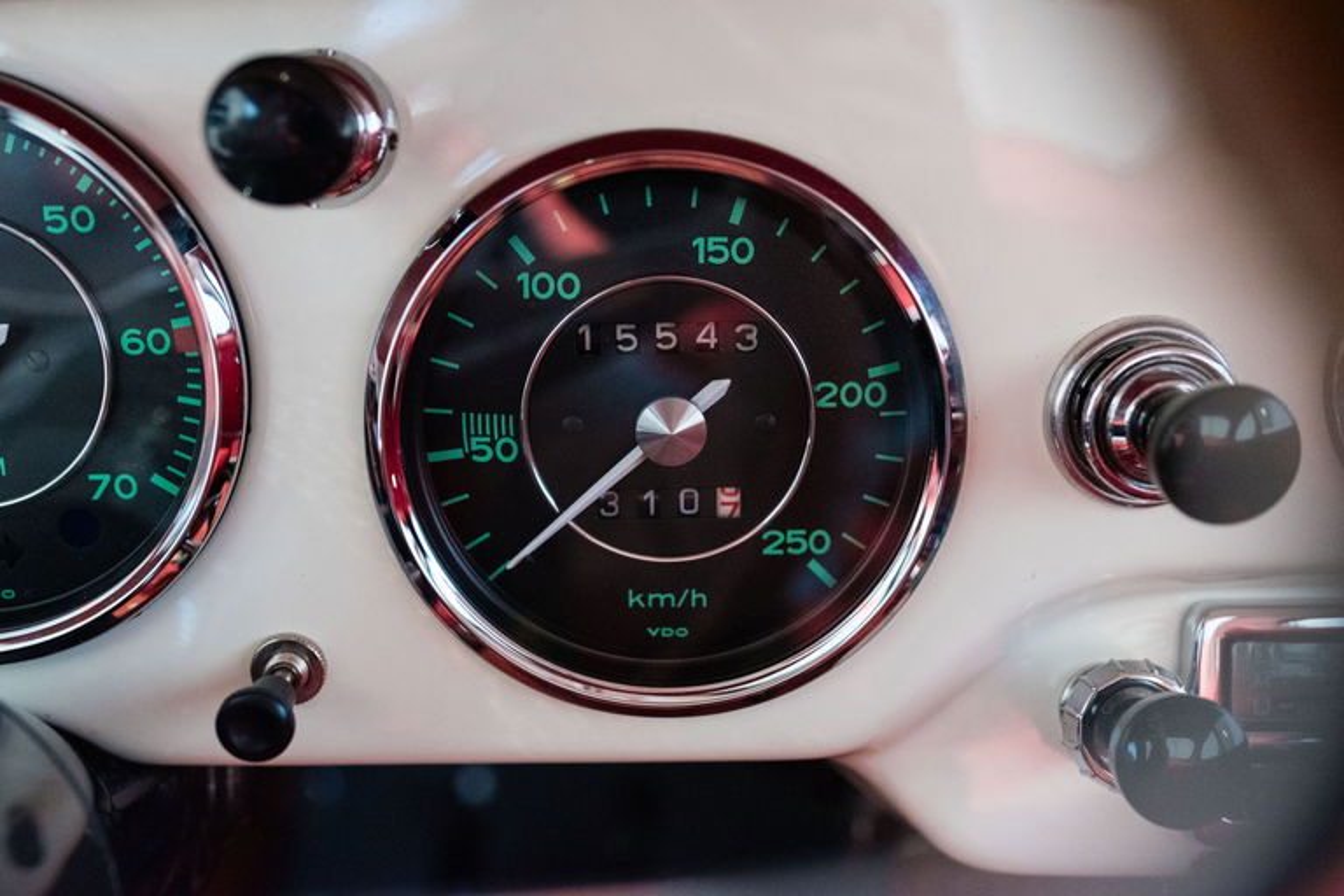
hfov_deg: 54.4
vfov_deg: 37.9
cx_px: 672
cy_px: 448
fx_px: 1307
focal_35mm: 35
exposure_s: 1/60
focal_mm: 35
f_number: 3.5
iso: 2000
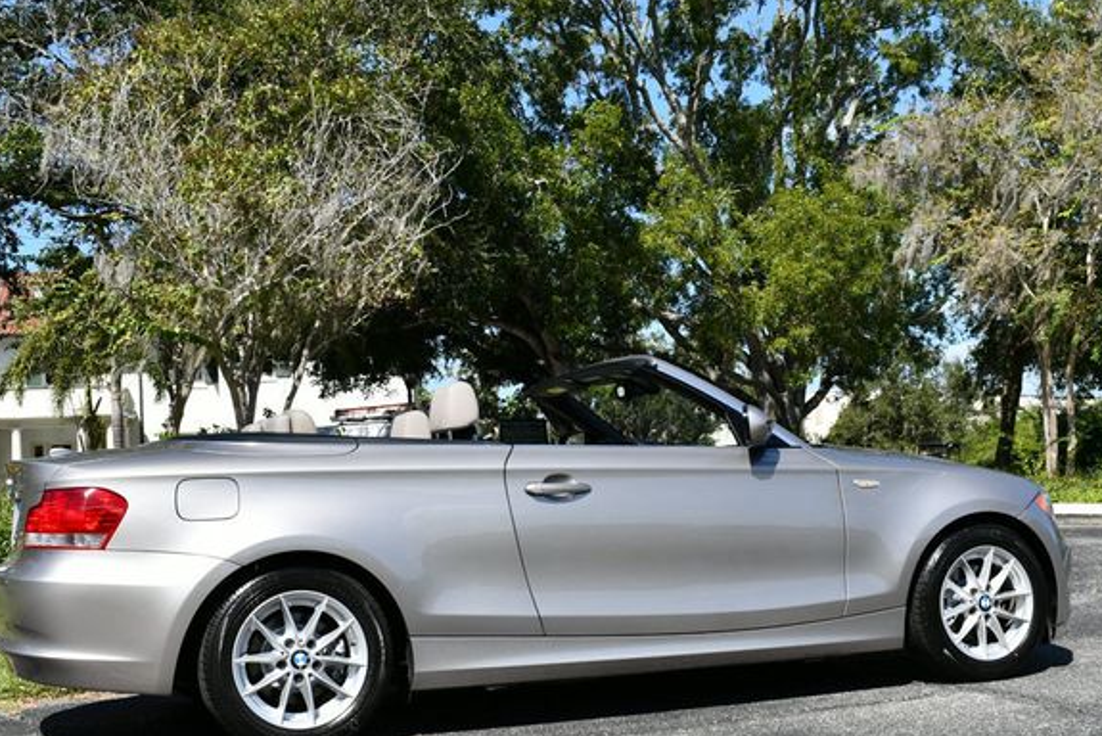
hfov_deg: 40.3
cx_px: 529
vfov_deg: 27.5
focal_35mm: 49
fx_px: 1501
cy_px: 399
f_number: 8
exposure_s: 1/250
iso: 100
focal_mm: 22
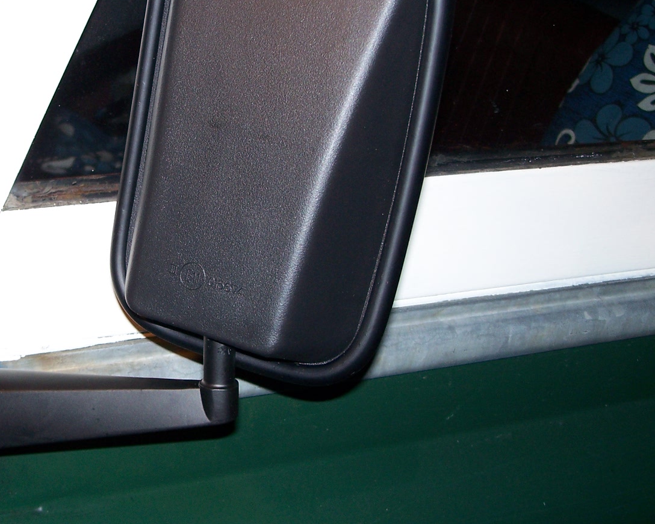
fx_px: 1318
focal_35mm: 68
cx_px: 140
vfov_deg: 22.5
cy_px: 273
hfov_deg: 27.4
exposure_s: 1/60
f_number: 2.8
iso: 125
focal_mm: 7.8
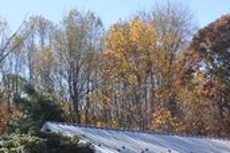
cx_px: 260
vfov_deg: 11.6
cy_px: 211
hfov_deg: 17.3
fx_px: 728
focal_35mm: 114
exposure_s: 1/250
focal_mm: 26
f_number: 8
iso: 200
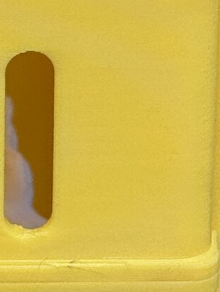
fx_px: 2479
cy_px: 133
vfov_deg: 6.8
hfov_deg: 5.0
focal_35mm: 293
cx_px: -284
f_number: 1.78
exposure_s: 1/2146
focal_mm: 6.76
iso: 64
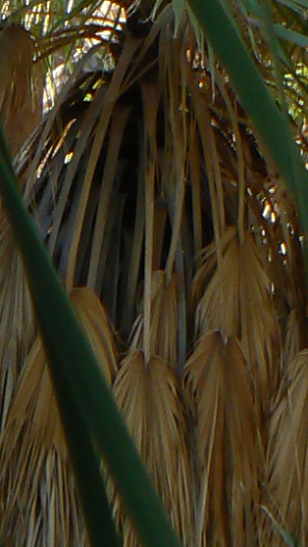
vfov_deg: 10.9
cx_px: -430
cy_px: 323
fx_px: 2874
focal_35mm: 198
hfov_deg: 5.9
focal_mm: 6
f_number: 4.5
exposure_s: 1/100
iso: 80
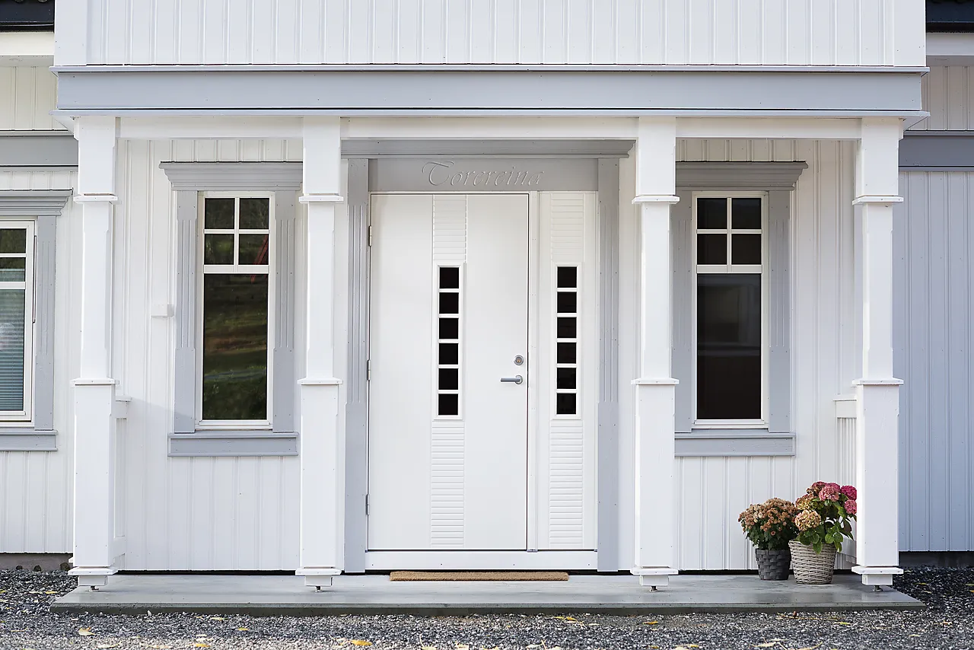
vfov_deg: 16.1
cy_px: 325
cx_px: 487
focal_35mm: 85
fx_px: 2300
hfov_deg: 23.9
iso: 100
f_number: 5.6
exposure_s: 1/100
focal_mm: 85
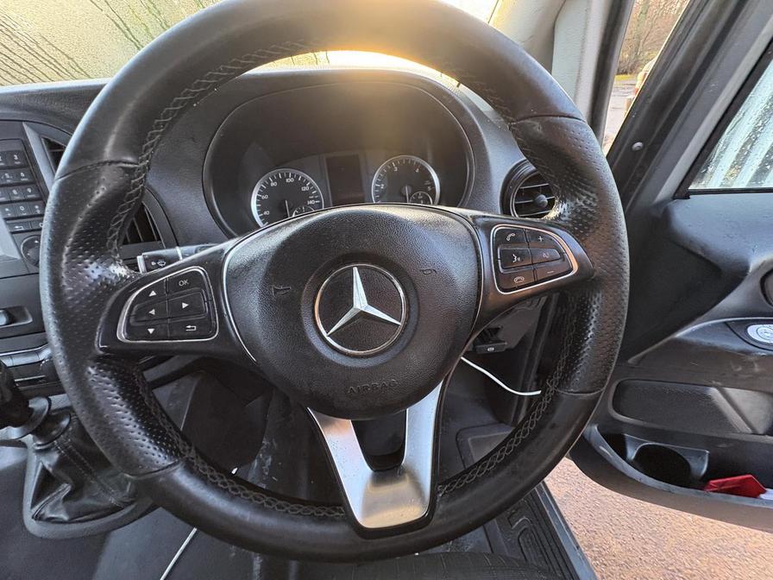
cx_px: 386
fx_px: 313
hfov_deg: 102.1
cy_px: 290
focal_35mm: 14
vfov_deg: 85.7
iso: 400
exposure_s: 1/60
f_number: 2.2
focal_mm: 2.22
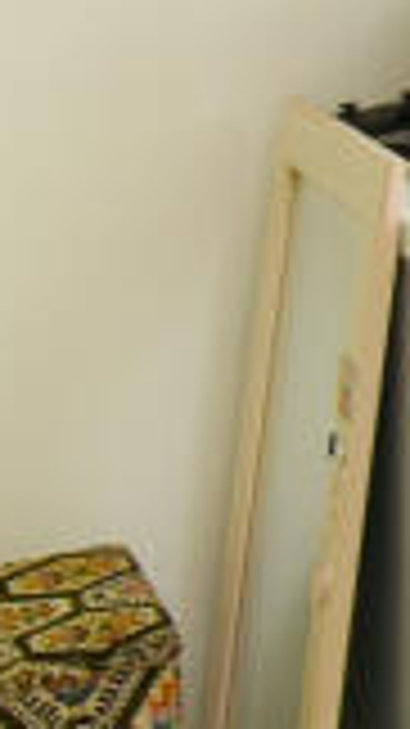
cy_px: -207
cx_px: 1599
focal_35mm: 99
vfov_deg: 19.9
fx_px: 1915
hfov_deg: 8.0
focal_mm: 10
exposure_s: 1/5
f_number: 8
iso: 320
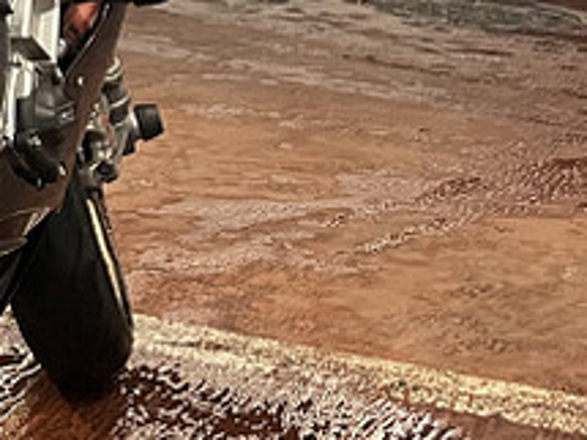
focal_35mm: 121
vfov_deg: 12.1
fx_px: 2051
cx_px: -538
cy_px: 27
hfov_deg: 14.0
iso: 250
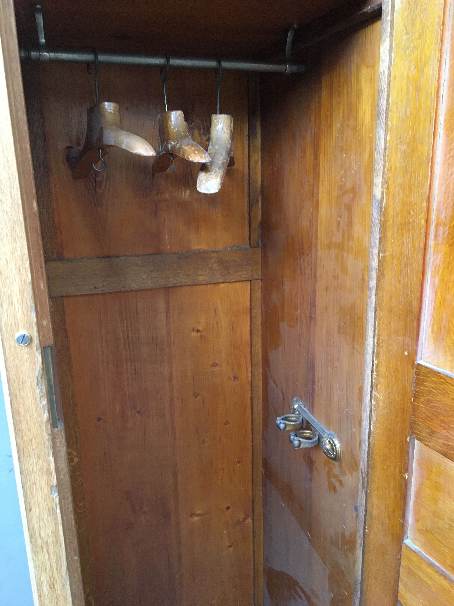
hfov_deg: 48.2
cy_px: 303
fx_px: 507
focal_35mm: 29
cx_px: 227
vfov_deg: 61.7
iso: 250
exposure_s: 1/33
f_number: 2.2
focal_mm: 4.15
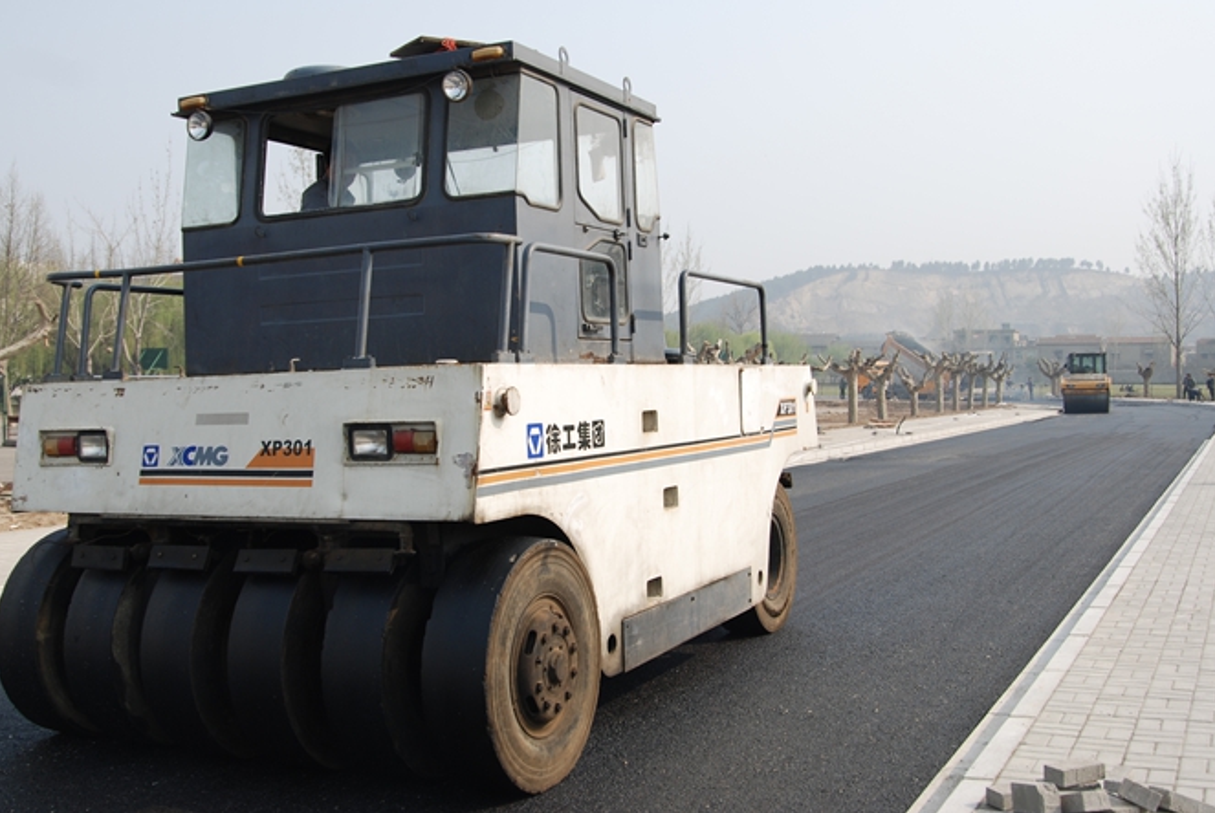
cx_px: 575
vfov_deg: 35.2
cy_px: 400
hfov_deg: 50.6
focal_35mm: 38
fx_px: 1284
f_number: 5.6
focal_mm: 24
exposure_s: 1/500
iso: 125
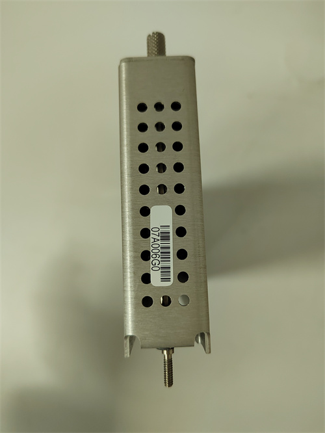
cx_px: 162
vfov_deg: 73.9
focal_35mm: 23
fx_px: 288
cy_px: 216
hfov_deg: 58.9
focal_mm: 5.52
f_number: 1.9
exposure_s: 1/120
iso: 2156
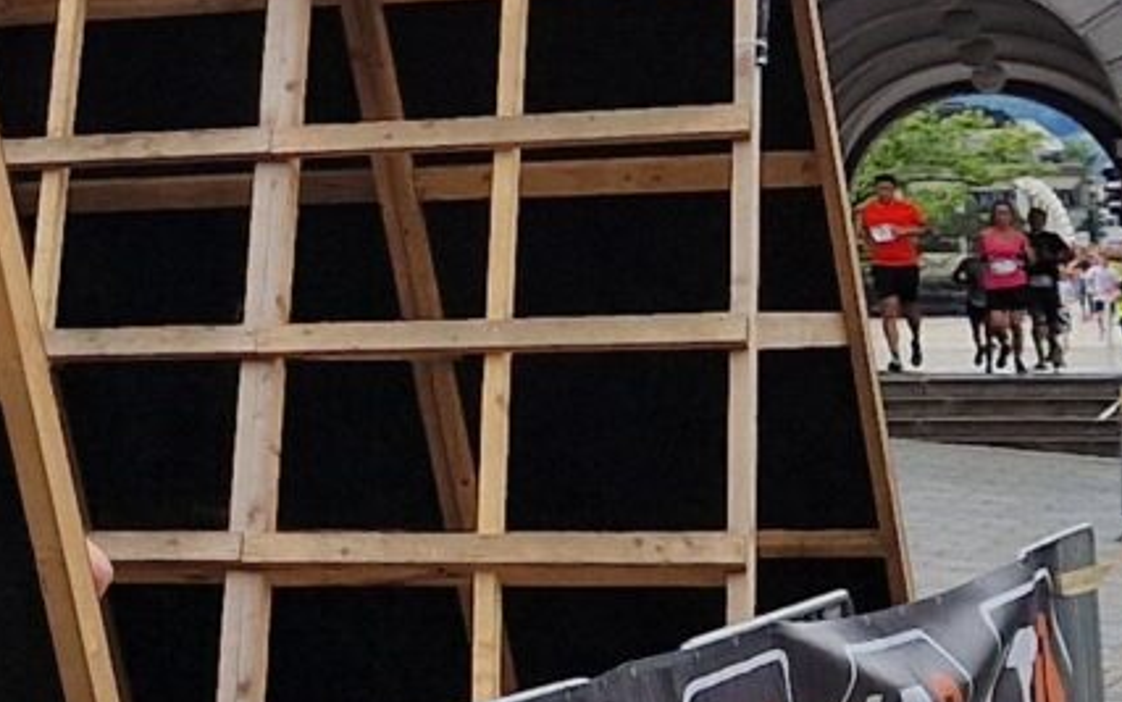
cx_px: -1193
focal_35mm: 146
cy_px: -110
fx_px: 4465
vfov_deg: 8.9
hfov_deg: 12.4
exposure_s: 1/1084
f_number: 1.8
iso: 50
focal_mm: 5.4
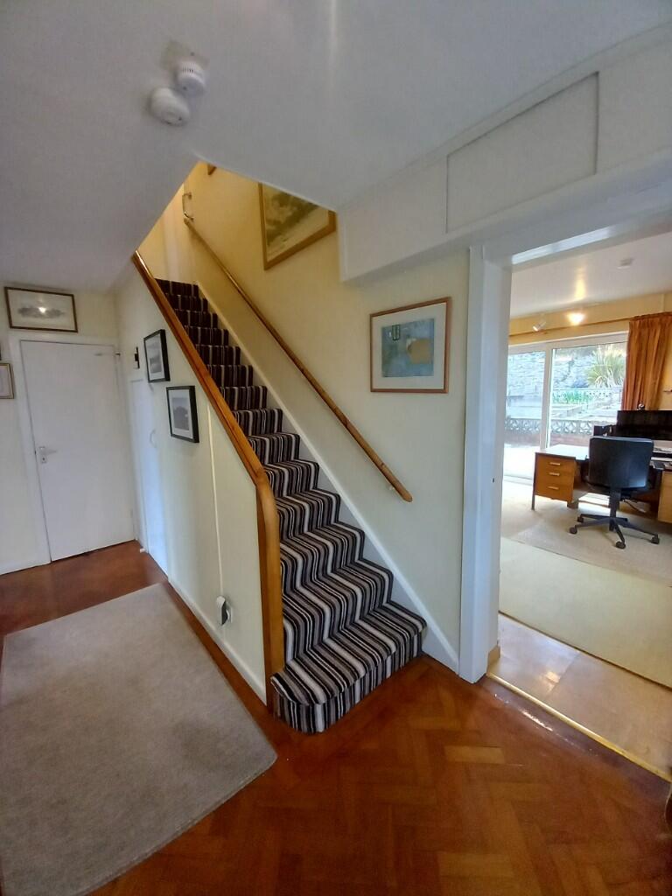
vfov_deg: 106.2
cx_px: 336
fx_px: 336
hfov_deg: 89.9
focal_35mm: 13
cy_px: 448
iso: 200
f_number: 2.2
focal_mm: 1.13
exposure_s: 1/33
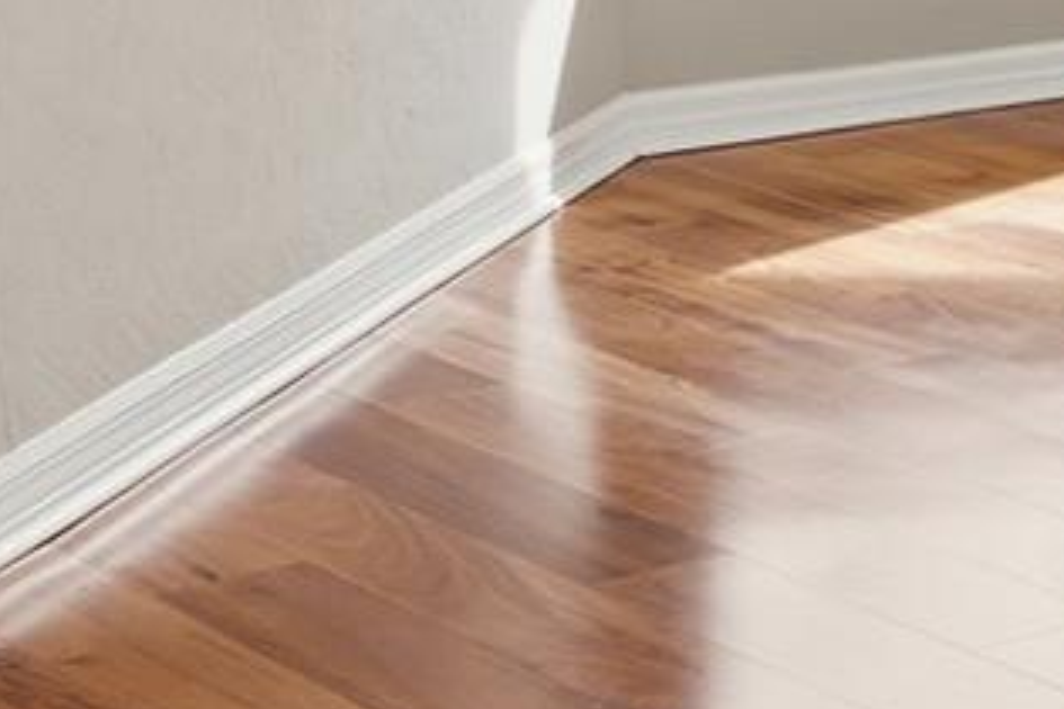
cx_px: 1763
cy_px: -584
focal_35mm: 137
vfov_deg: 9.5
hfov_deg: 13.7
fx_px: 4049
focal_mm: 27
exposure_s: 1/125
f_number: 4
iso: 250
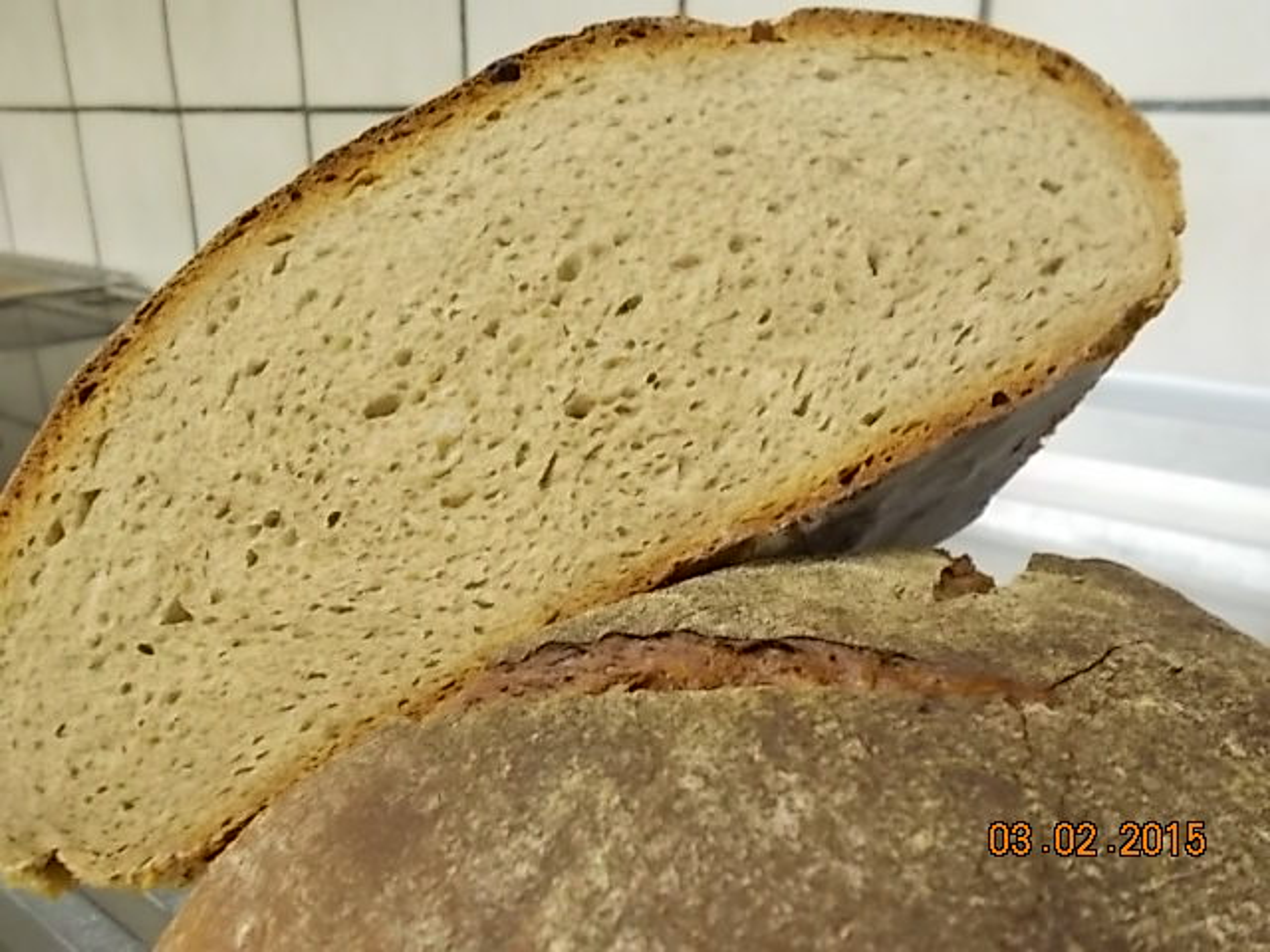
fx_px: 1101
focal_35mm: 30
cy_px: 476
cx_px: 635
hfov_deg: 60.0
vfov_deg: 46.8
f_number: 3.4
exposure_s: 1/3
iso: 200
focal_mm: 5.3
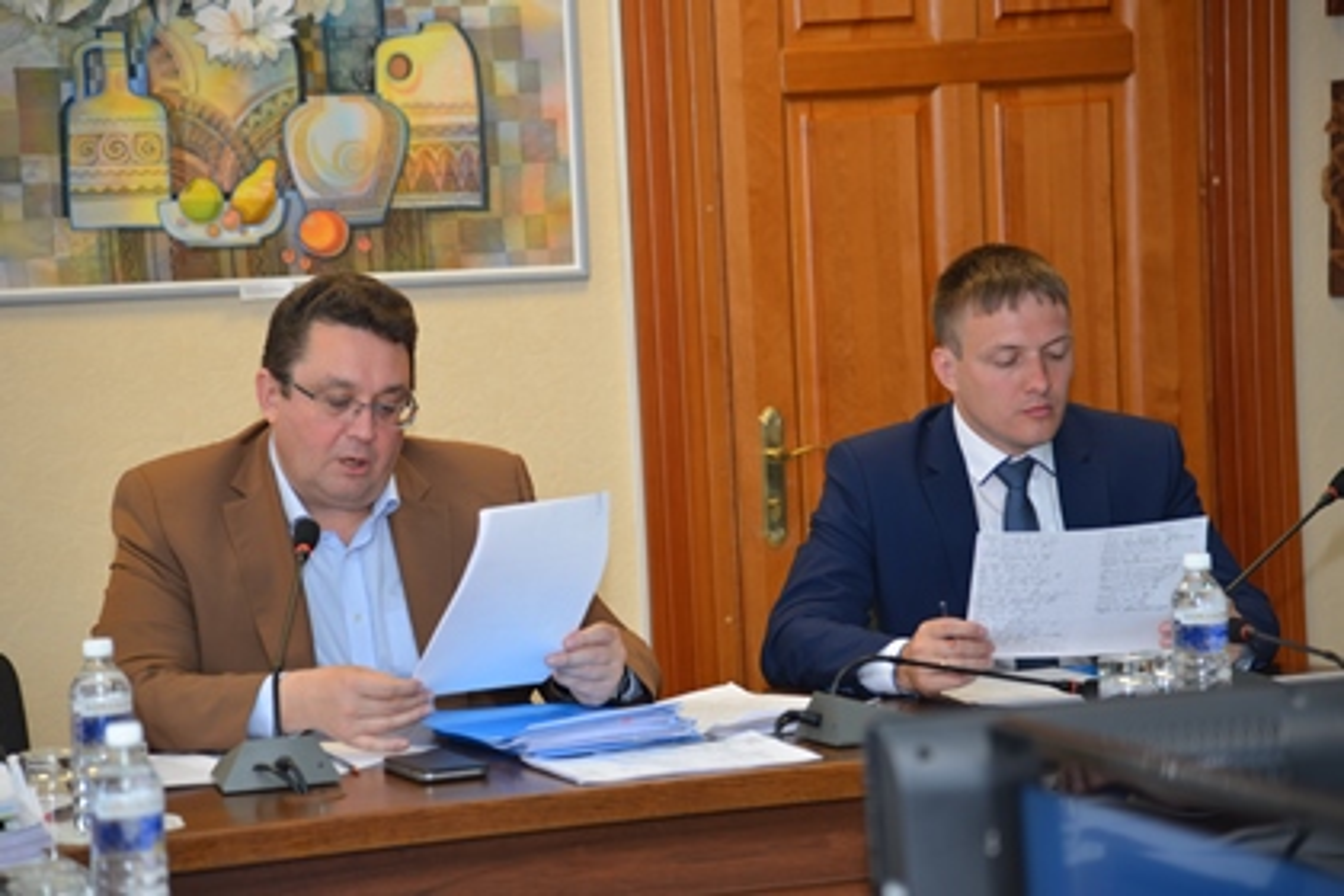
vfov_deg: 11.4
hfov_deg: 17.1
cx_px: 672
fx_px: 4480
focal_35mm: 120
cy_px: 448
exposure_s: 1/60
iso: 500
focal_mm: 120
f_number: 4
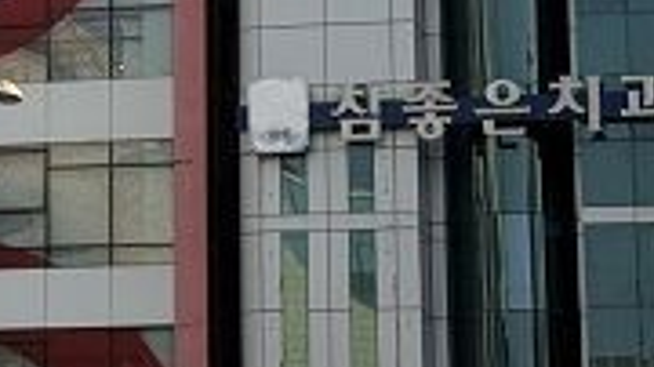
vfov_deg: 5.7
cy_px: -164
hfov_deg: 10.2
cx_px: -127
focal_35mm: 209
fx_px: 3622
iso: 64
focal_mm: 6.76
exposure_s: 1/2088
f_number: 1.78
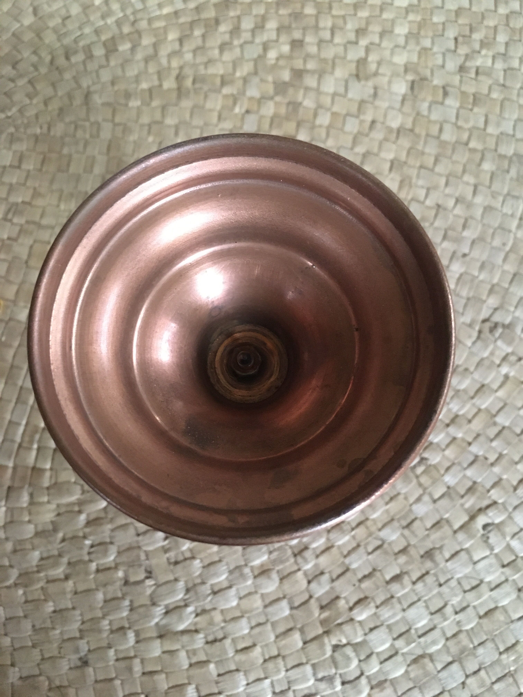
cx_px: 262
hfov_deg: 48.2
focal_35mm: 29
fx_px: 584
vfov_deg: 61.7
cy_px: 348
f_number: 2.2
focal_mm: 4.15
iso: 320
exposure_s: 1/17
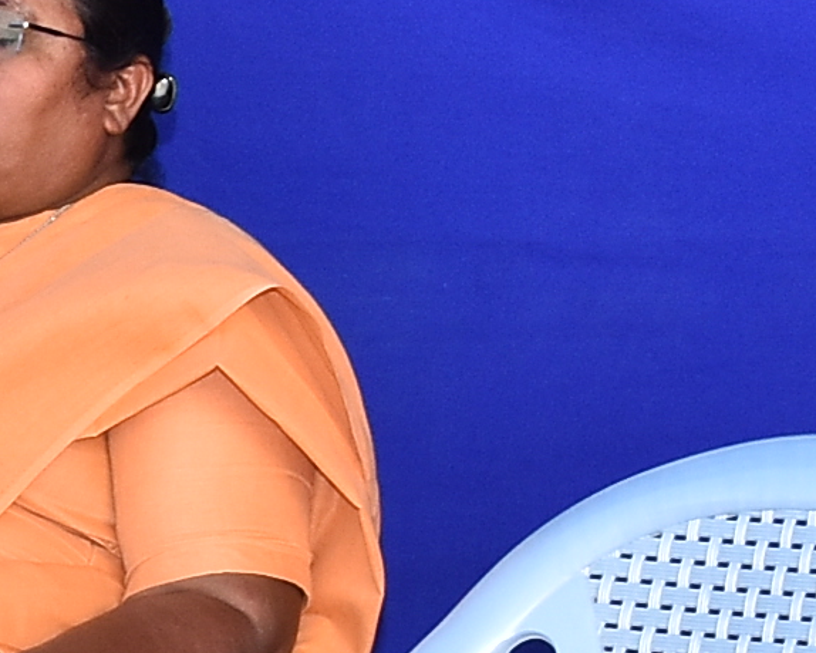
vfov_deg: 4.1
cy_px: 327
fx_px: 9055
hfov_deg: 5.1
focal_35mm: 375
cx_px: -563
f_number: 5.6
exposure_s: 1/125
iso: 250
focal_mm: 34
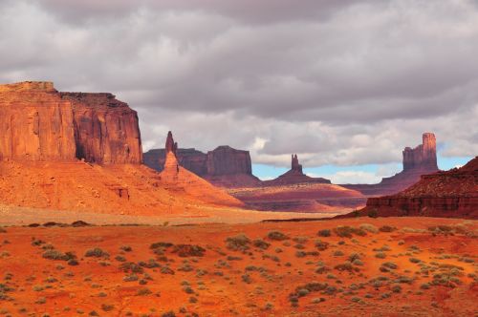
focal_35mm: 93
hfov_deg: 21.9
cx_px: 239
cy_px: 158
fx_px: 1233
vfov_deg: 14.7
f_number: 10
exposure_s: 1/400
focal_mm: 62
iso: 200
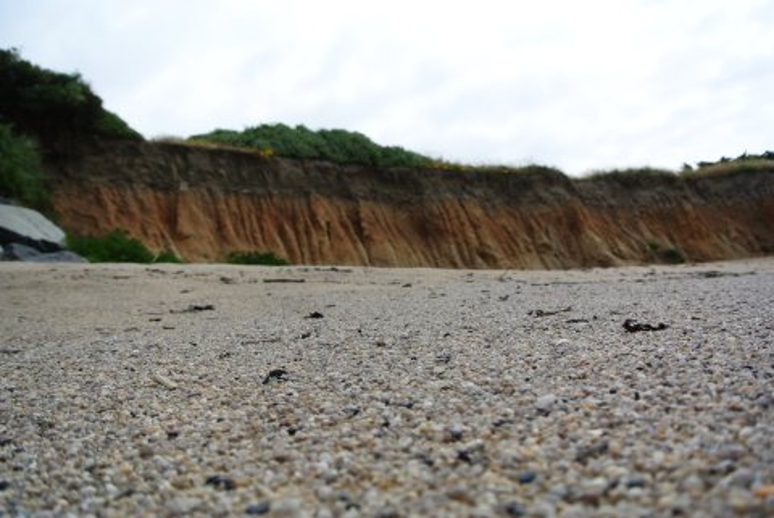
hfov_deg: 63.6
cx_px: 387
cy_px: 259
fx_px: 624
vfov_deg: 45.0
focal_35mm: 29
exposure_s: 1/1600
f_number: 3.5
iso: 100
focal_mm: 11
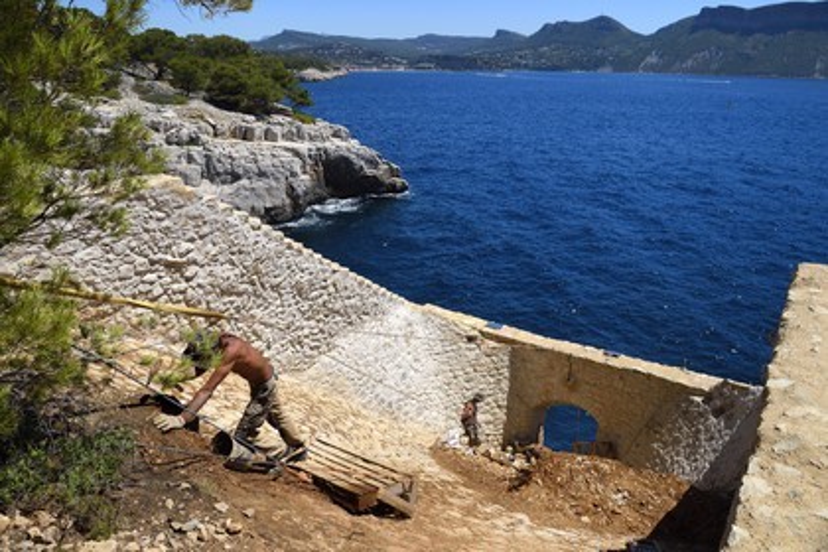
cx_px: 414
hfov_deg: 73.7
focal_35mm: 24
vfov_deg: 53.1
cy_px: 276
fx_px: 552
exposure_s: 1/250
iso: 200
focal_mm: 24
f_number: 16
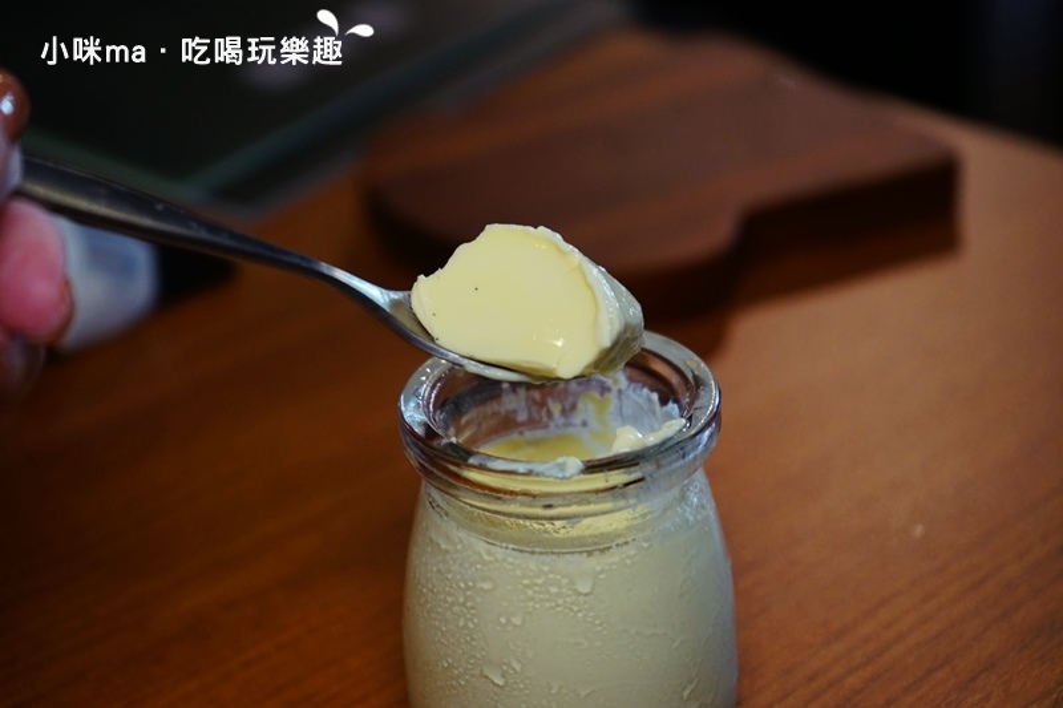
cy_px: 354
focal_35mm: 70
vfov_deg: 19.4
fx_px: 2066
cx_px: 532
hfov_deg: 28.8
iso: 1600
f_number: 5.6
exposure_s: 1/80
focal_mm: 70
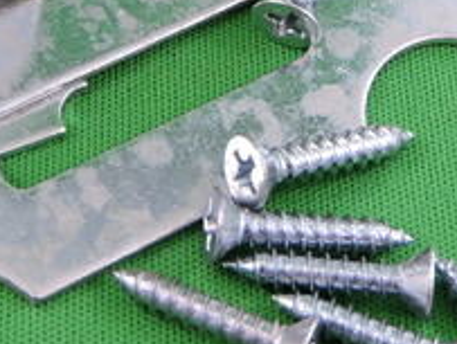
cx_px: 251
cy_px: -205
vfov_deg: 9.5
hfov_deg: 13.0
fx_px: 2010
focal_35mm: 152
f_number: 3.8
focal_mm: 7.2
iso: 110
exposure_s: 1/30
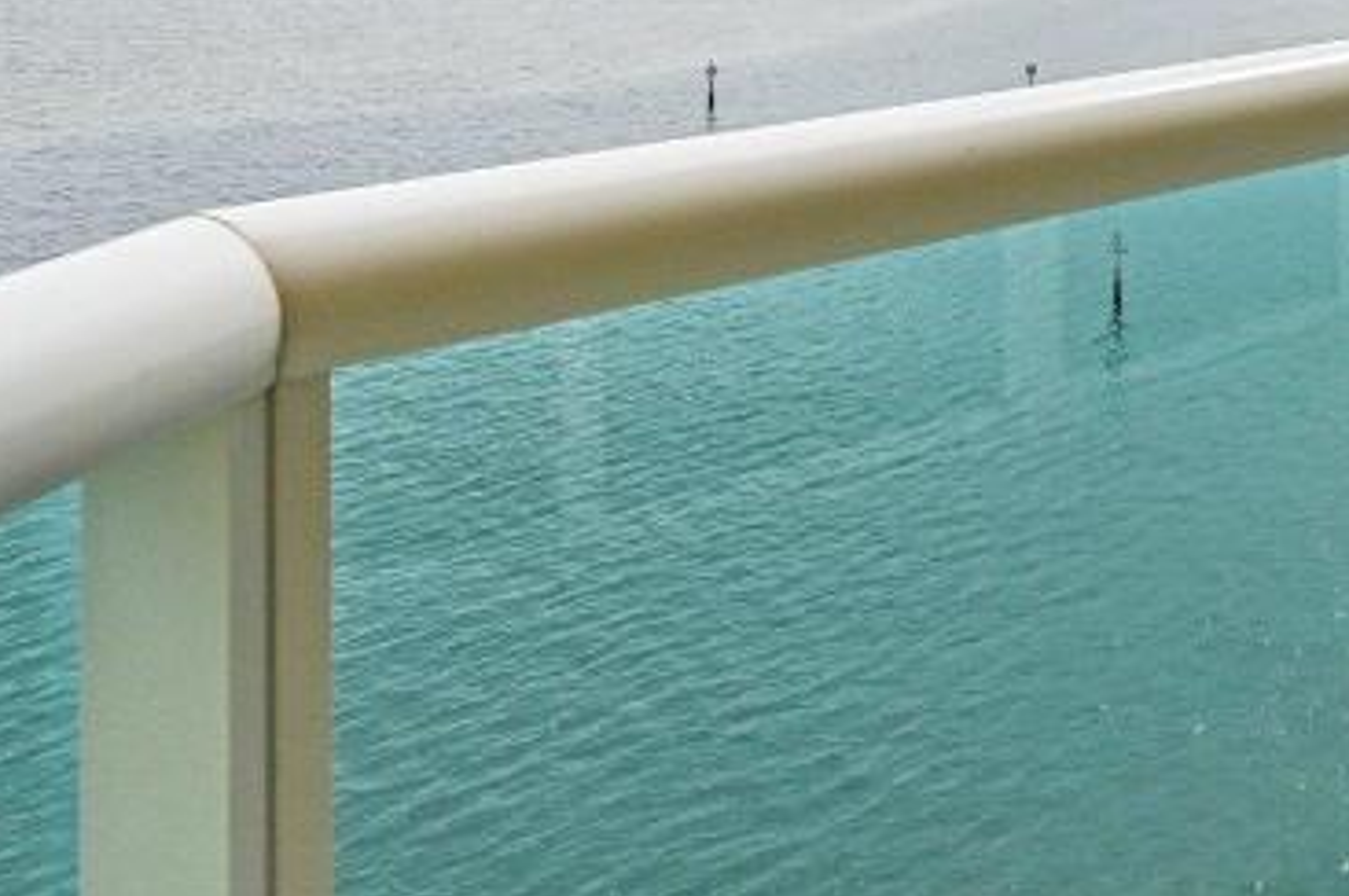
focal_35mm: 44
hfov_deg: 35.0
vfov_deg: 25.4
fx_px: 1647
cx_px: 1632
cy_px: -323
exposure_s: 1/1600
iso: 400
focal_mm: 14
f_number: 8
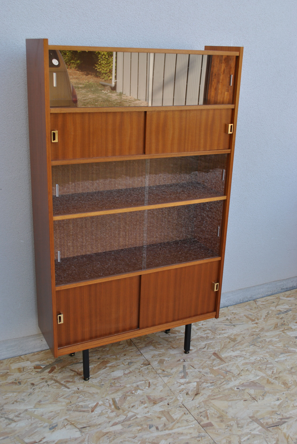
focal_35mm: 37
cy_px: 216
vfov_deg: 51.8
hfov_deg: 36.0
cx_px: 149
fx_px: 456
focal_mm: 24
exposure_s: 1/125
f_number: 5.6
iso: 180
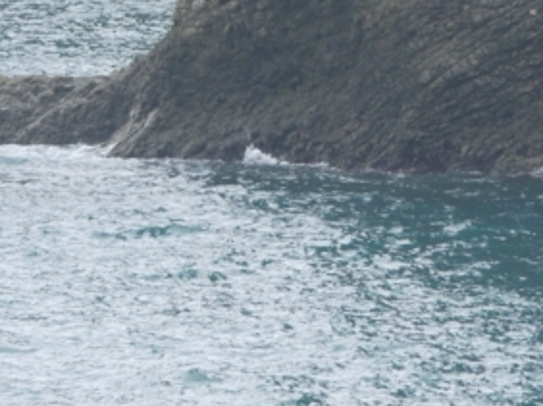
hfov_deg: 1.7
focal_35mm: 1136
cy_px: -50
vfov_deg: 1.3
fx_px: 17805
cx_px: 239
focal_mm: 200
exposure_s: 1/250
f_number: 11
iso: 400
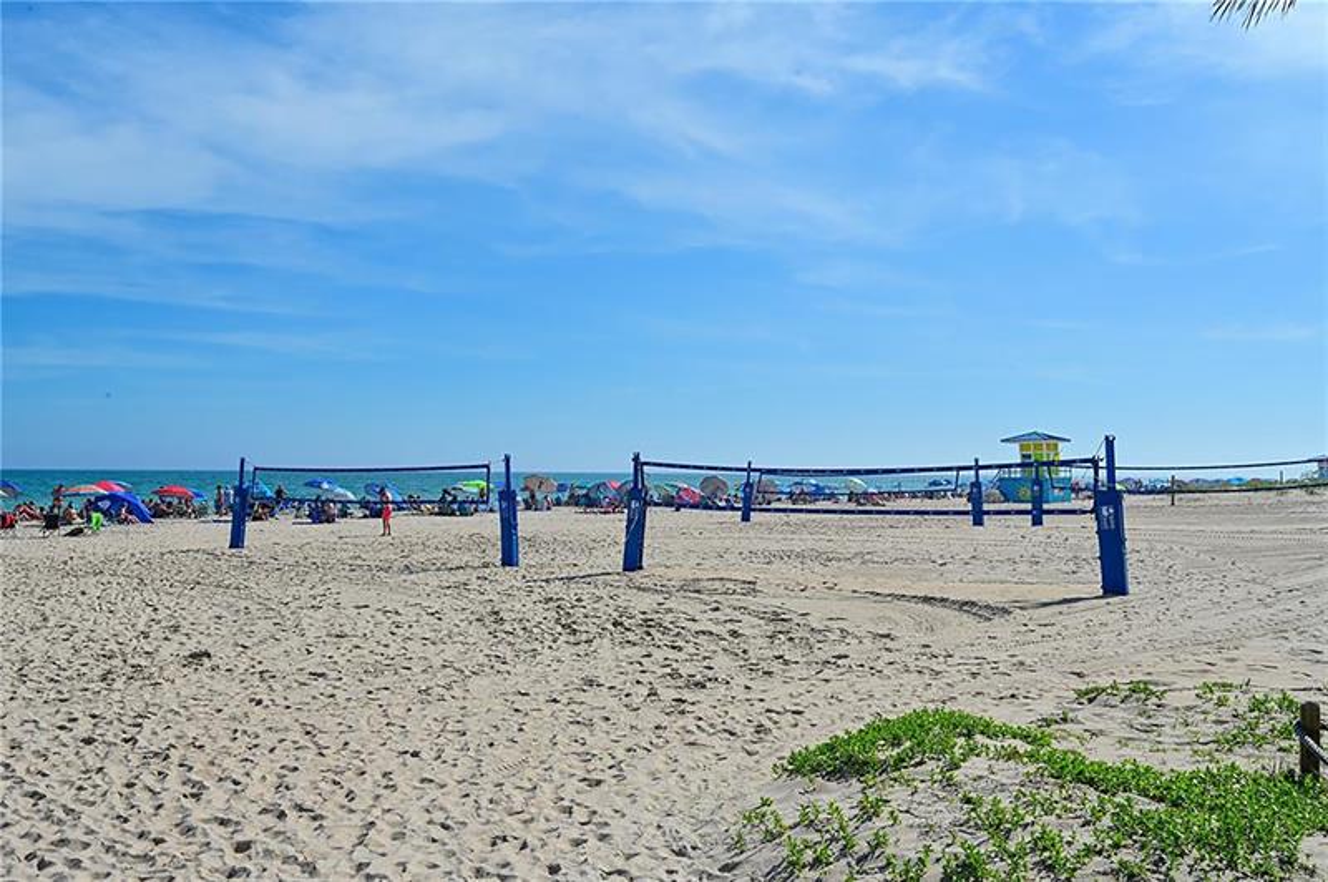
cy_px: 441
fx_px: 1105
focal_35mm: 30
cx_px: 664
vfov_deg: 43.5
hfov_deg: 62.0
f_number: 18
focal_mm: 30
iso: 100
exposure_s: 1/160
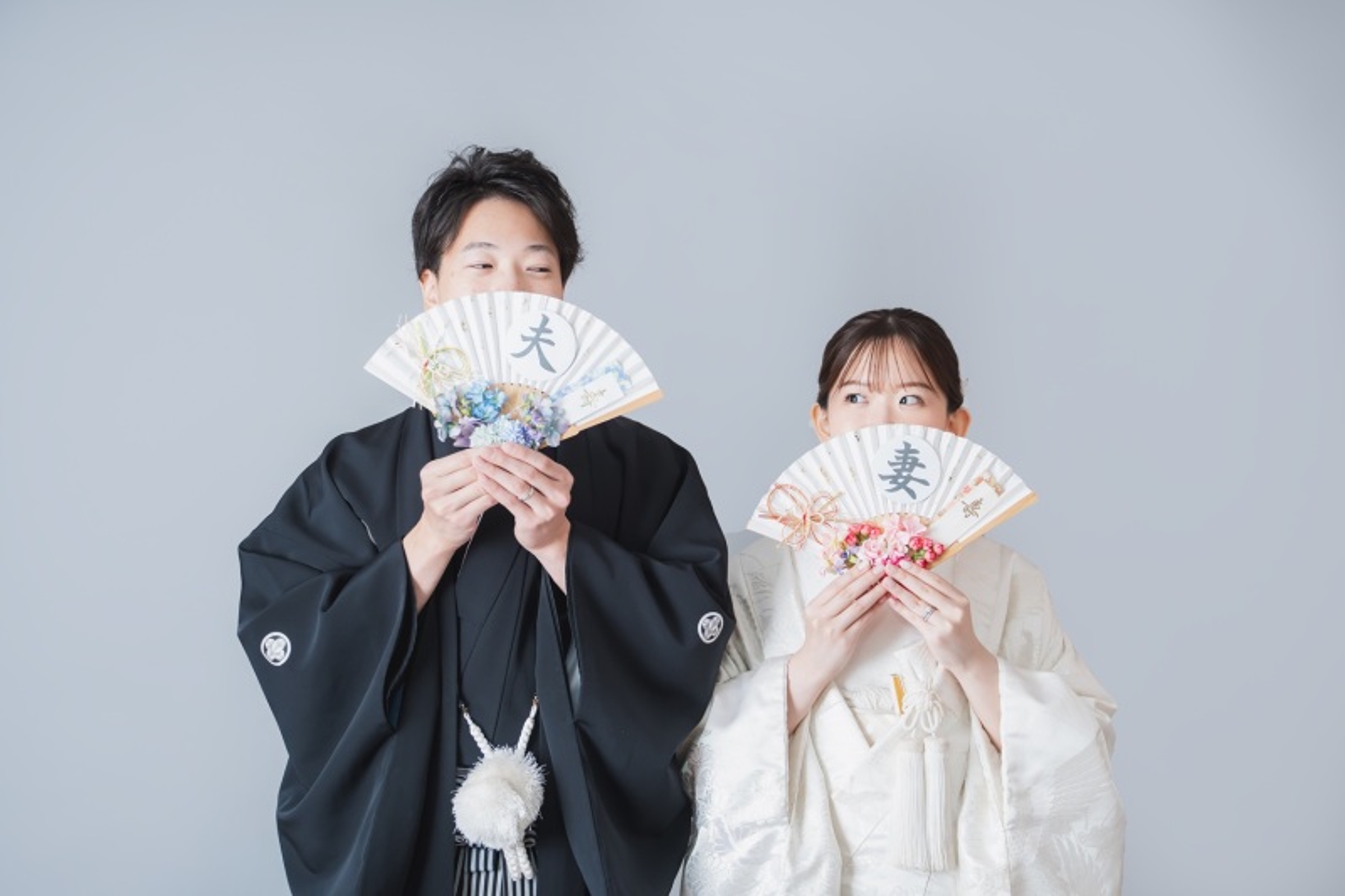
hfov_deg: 28.8
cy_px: 448
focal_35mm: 70
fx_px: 2615
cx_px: 672
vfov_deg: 19.4
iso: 800
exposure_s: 1/125
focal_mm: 70
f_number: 2.8
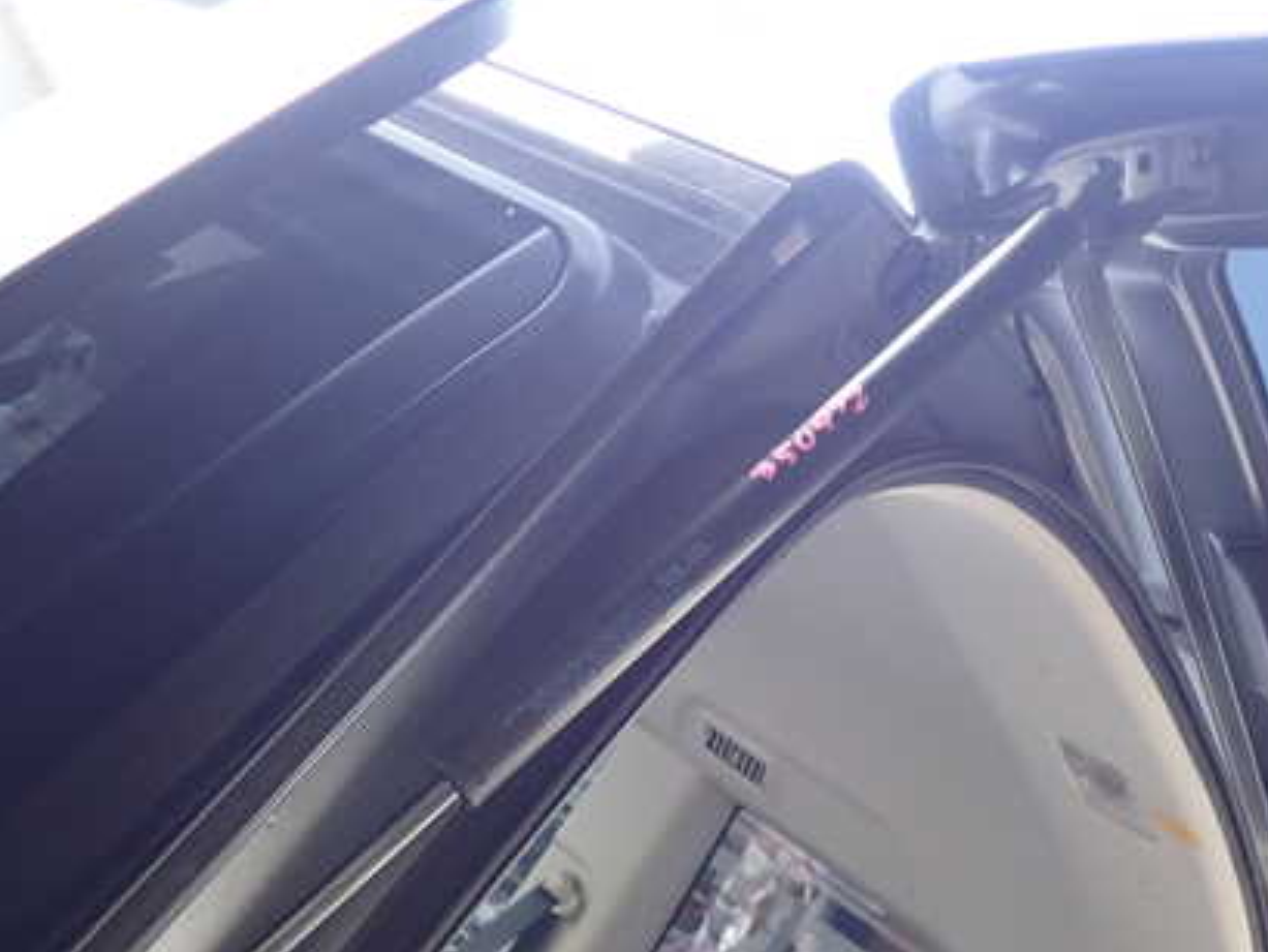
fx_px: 1612
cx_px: 704
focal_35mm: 44
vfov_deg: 32.8
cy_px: 561
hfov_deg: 42.9
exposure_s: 1/60
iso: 125
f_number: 2.3
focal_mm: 5.4
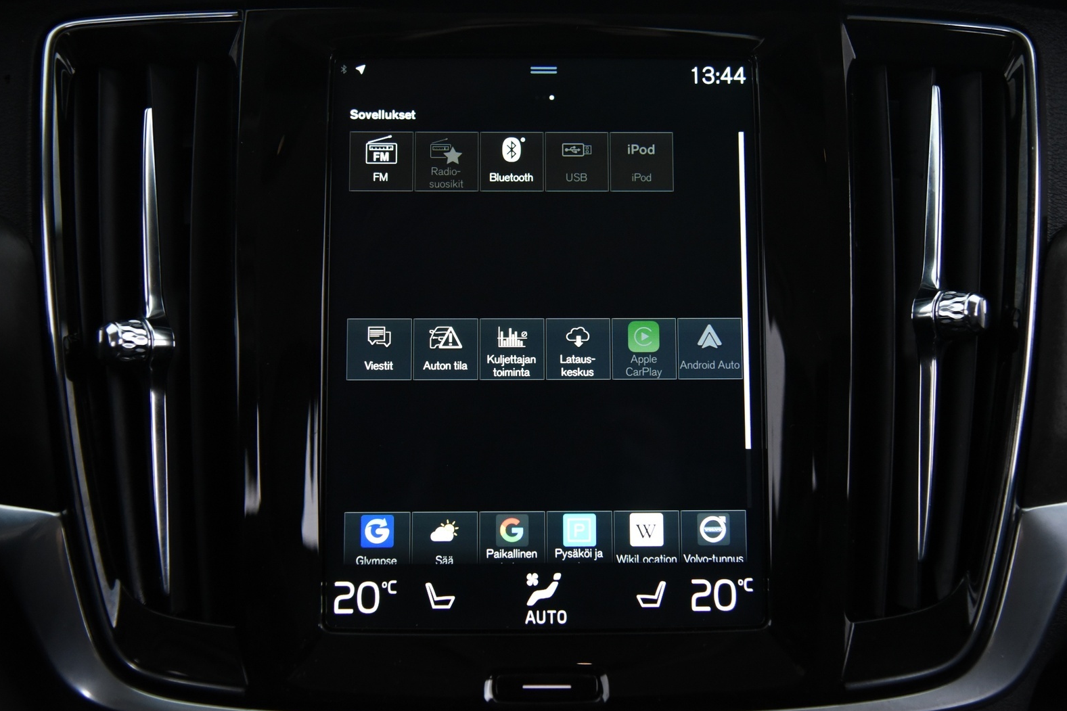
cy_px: 350
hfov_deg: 49.6
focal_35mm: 39
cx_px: 544
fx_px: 1156
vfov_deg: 34.2
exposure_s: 1/40
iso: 4000
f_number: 4
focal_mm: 38
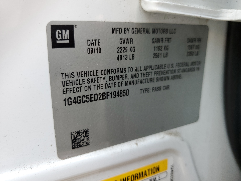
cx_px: 120
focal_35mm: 26
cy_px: 90
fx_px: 181
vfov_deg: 53.1
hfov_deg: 67.3
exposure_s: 1/400
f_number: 1.5
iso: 50
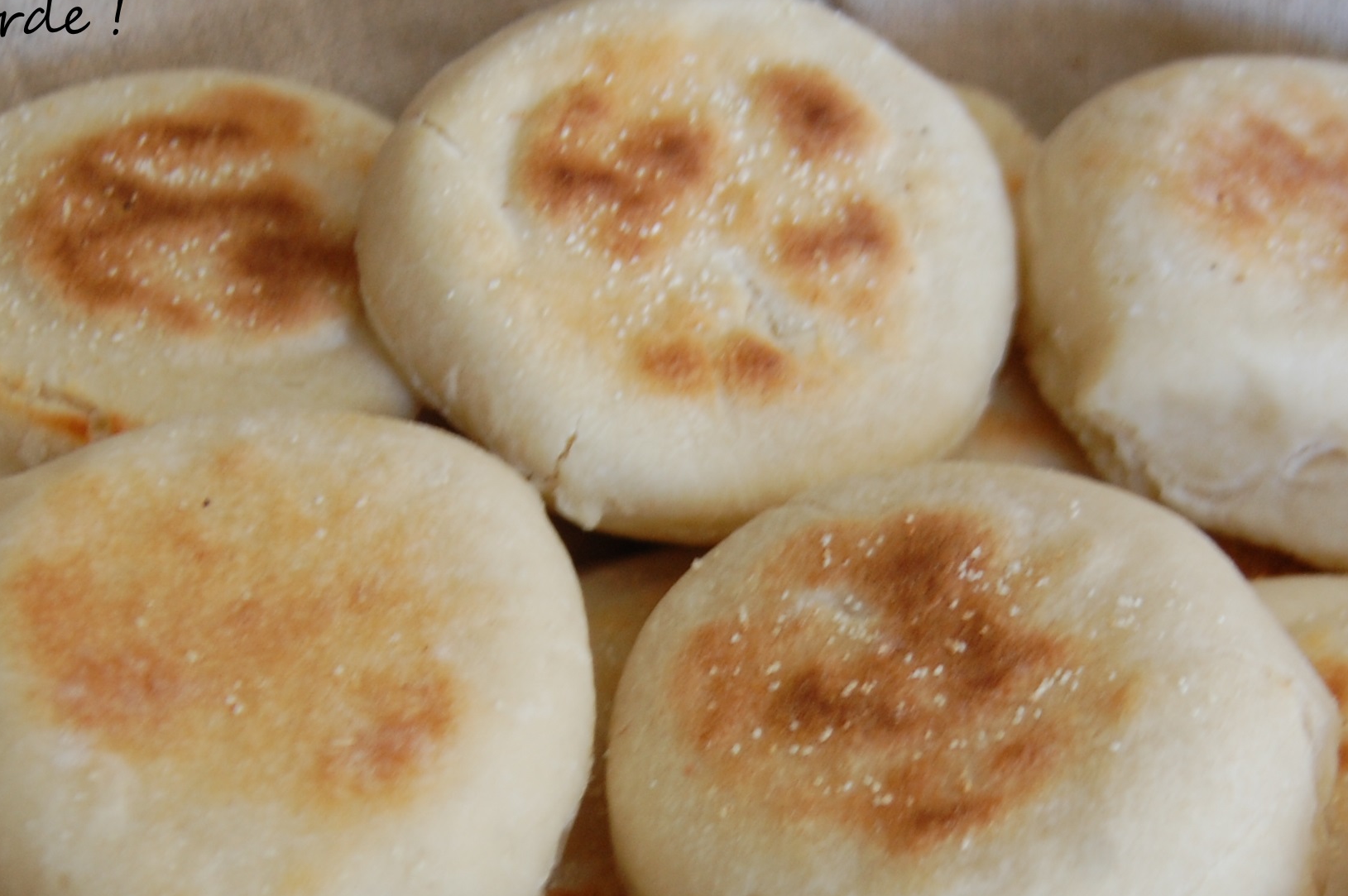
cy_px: 791
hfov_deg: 14.3
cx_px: 725
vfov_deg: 9.5
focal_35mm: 144
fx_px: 5387
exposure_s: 1/50
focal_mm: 52
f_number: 5
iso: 400
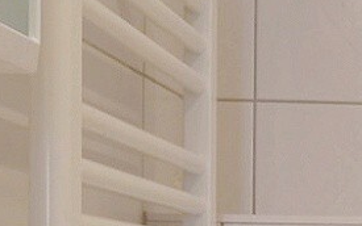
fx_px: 1125
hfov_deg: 15.6
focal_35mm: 114
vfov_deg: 11.2
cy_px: 292
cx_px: 658
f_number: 9
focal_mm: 10
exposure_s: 1/2
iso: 400
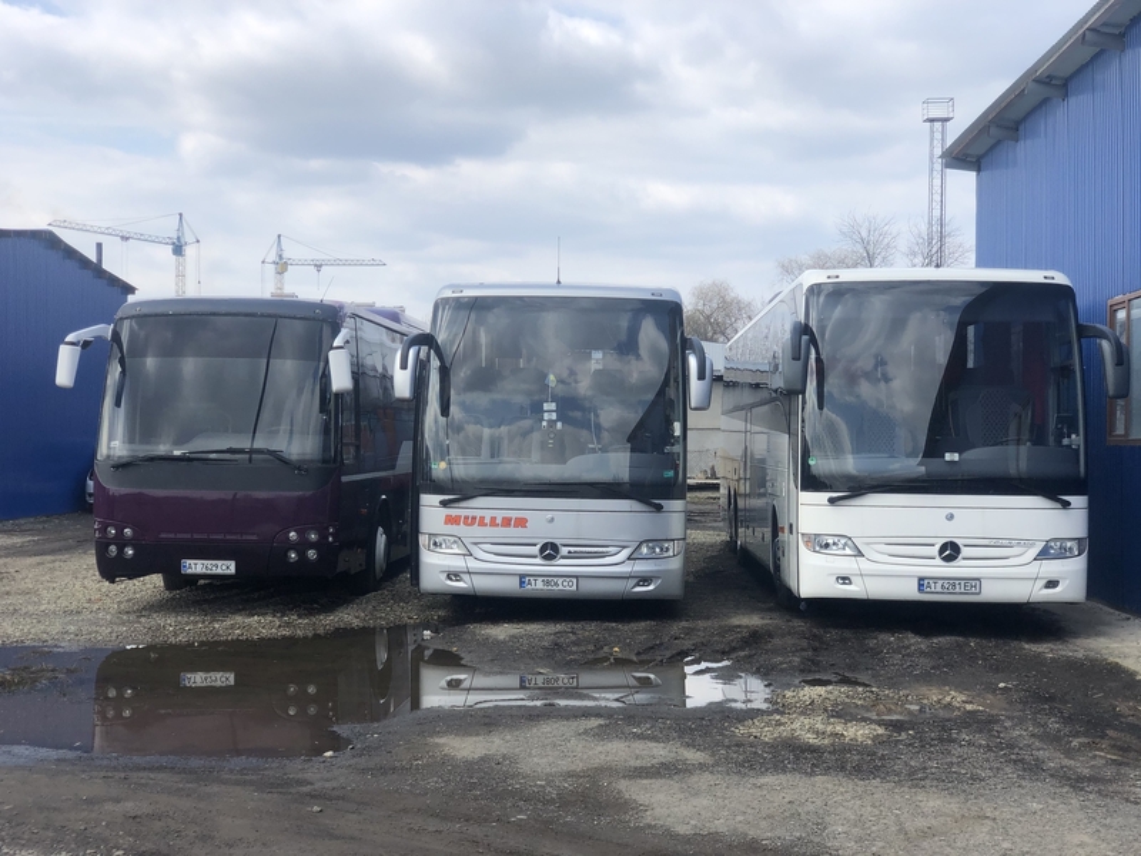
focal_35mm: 52
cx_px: 570
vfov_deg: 28.0
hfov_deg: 36.8
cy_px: 428
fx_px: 1714
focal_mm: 6
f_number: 2.4
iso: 16
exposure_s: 1/889
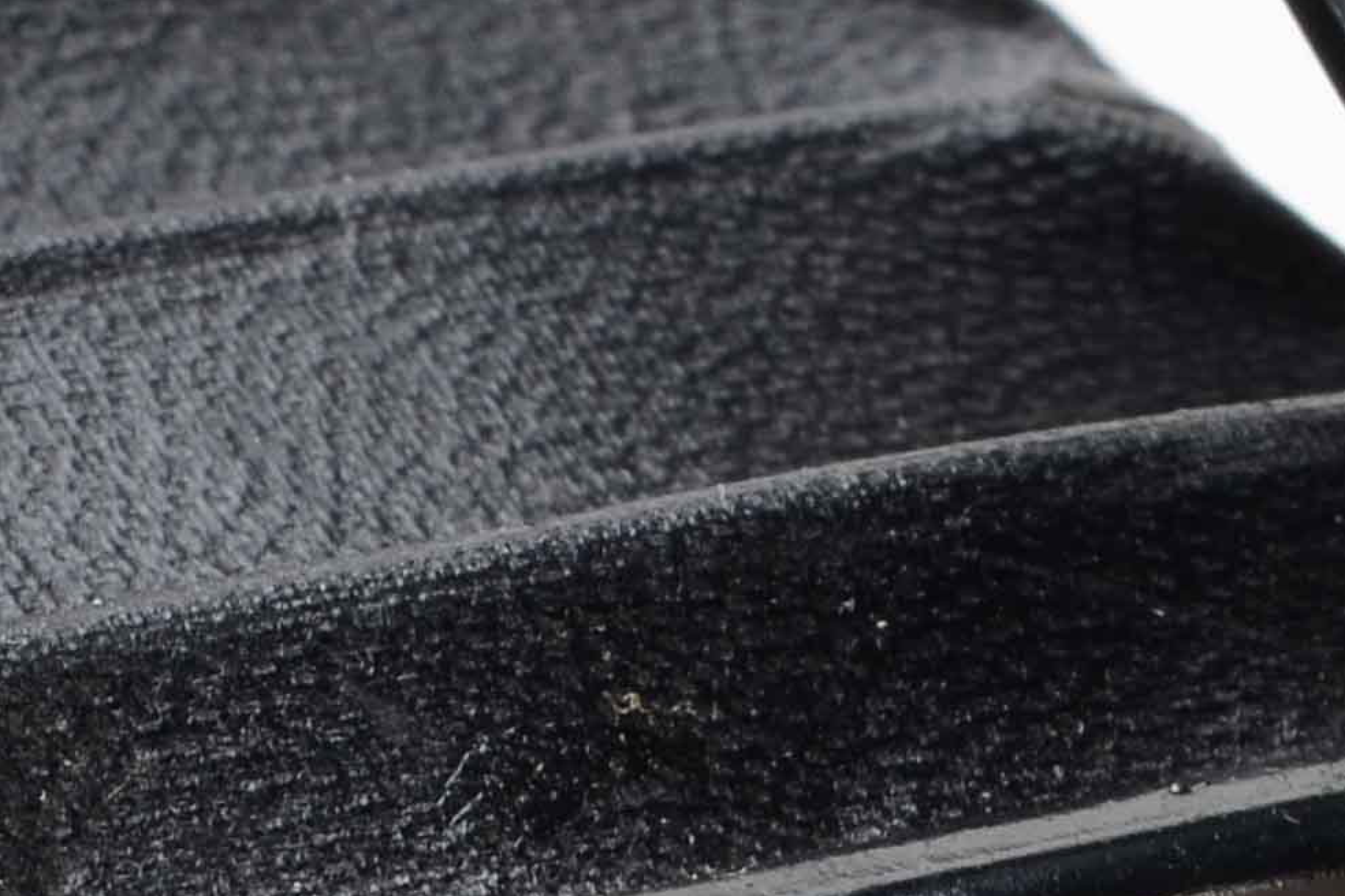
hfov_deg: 5.0
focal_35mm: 412
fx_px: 15410
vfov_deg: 3.3
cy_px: 1743
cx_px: 480
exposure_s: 1/160
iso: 100
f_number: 20
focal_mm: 55
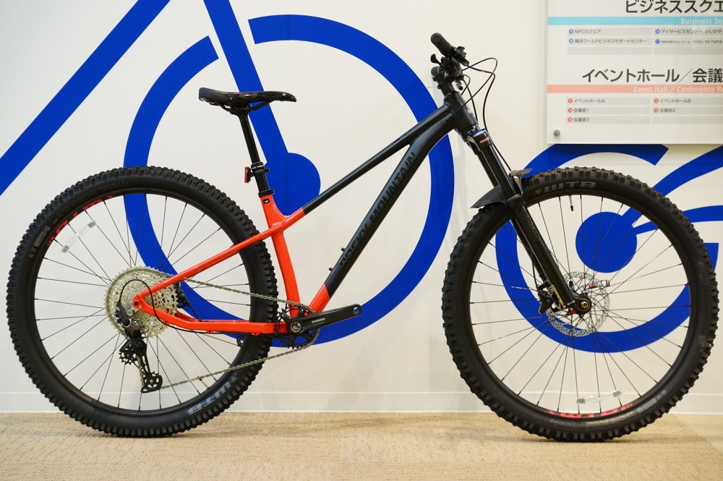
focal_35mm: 75
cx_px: 362
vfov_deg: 18.2
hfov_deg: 27.0
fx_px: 1505
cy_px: 240
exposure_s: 1/80
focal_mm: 50
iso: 800
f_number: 4
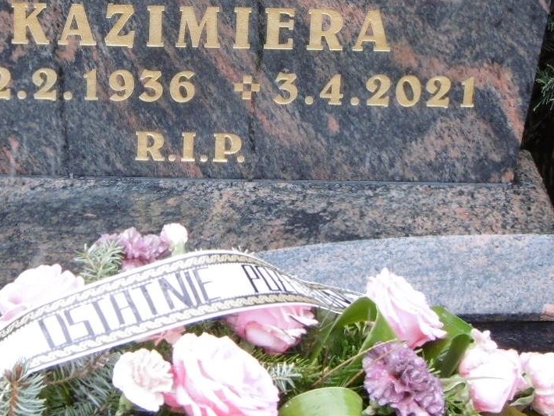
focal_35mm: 124
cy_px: -28
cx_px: 221
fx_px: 1985
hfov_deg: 15.9
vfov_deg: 11.8
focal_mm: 7.7
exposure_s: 1/80
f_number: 3.8
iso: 100
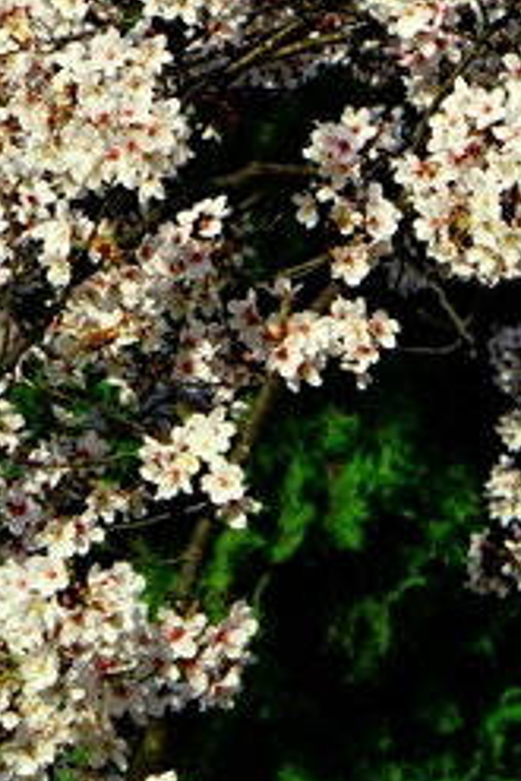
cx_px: 286
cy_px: -446
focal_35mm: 437
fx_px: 9473
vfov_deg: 4.7
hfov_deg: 3.2
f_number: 8
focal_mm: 90
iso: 100
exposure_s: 1/320
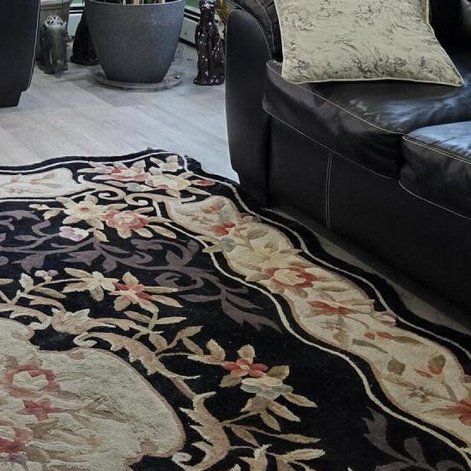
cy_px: -77
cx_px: -32
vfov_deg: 21.8
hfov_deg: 22.2
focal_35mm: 74
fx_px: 1139
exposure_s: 1/120
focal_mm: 6.3
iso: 200
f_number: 1.7
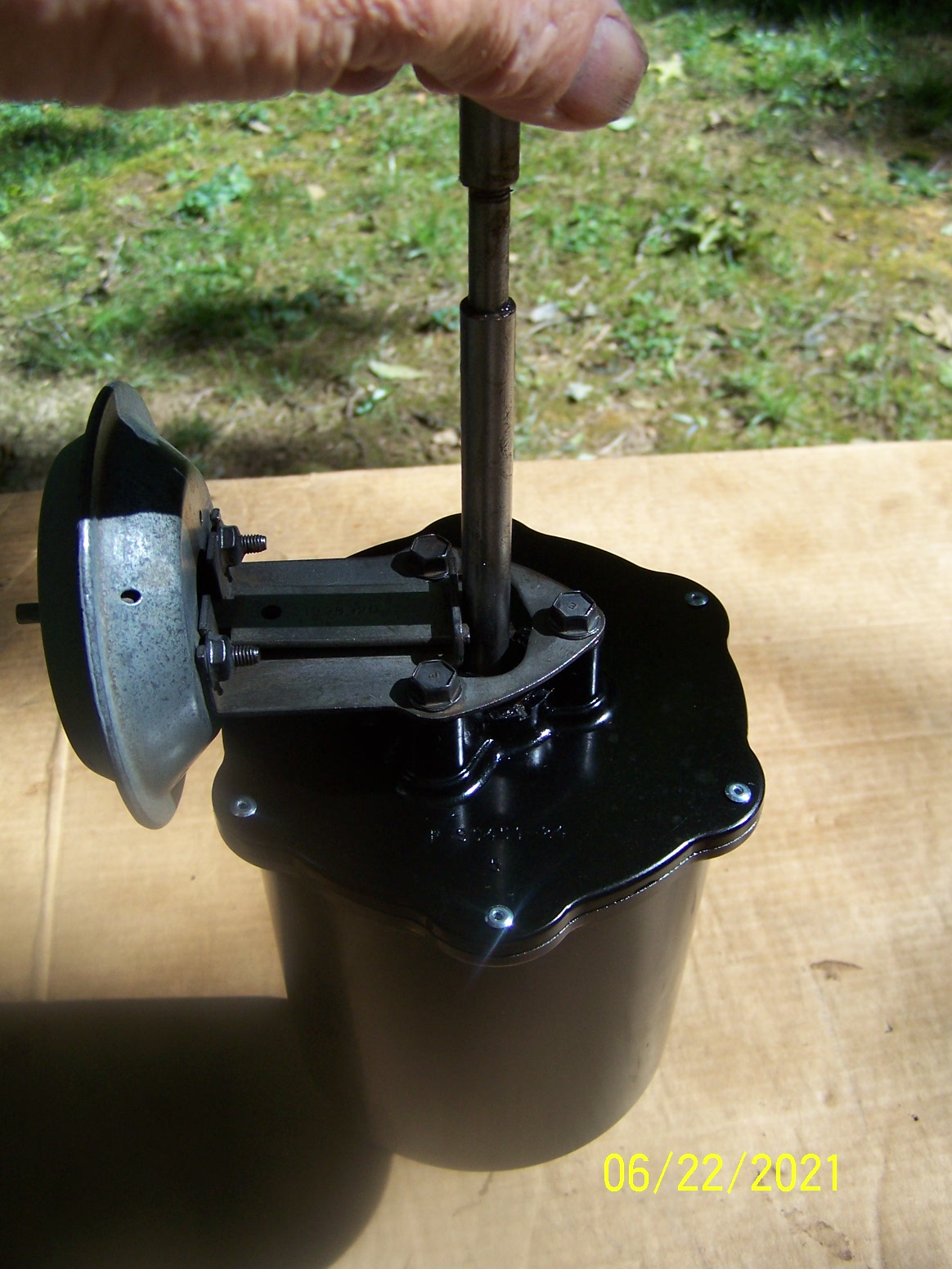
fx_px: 1393
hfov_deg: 37.7
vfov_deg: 49.0
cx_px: 476
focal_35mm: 38
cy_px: 634
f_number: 2.8
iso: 80
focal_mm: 6.3
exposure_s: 1/500
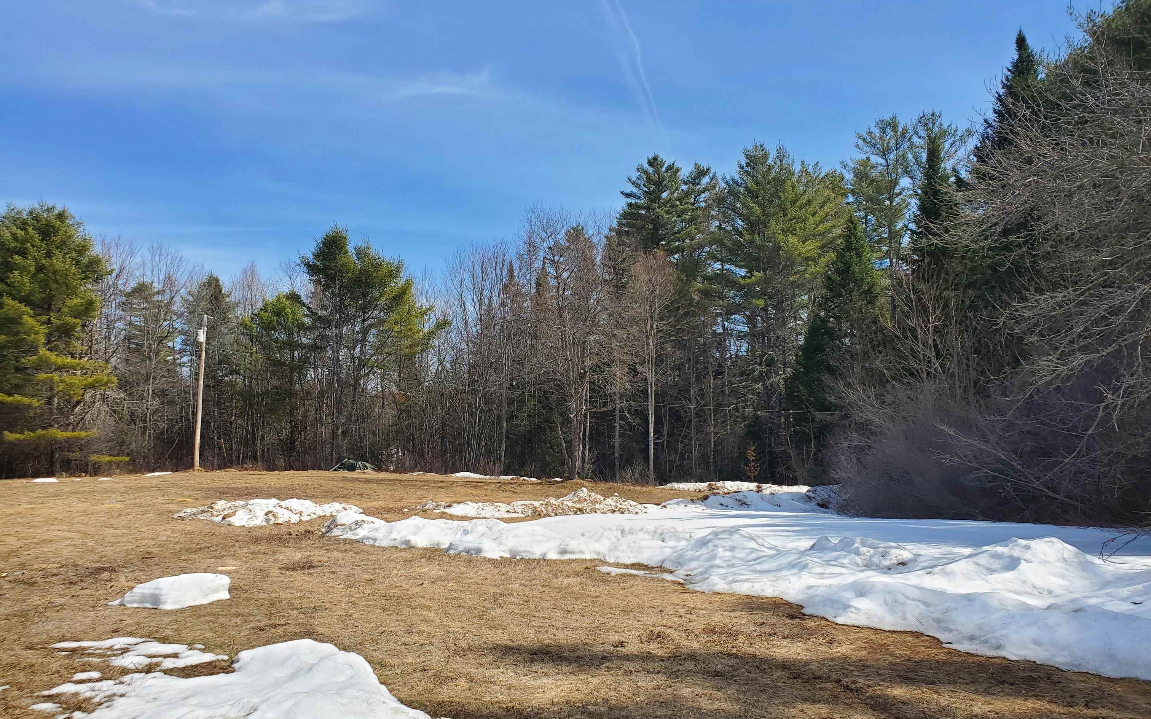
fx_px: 878
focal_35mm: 28
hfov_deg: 66.5
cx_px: 569
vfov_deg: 44.5
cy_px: 399
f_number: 2.4
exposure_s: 1/1325
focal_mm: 4.3
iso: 50
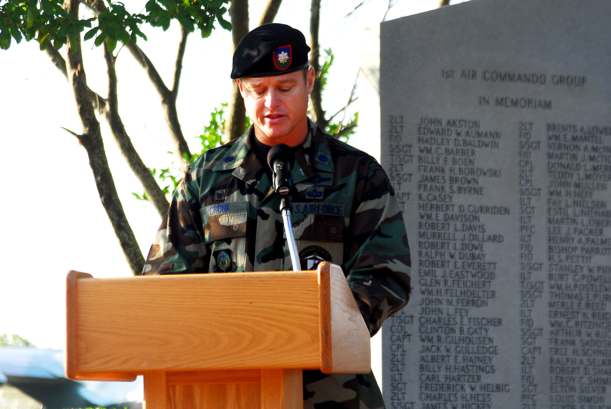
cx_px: 306
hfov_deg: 16.1
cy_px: 204
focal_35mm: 128
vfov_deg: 10.8
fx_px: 2167
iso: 125
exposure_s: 1/250
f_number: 4
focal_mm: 85
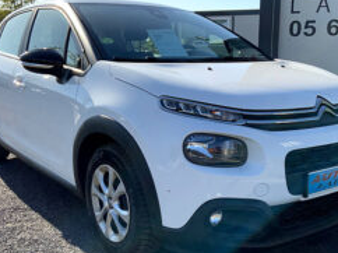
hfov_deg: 42.1
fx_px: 439
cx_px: 186
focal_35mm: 45
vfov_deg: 32.1
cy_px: 143
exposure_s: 1/1168
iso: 16
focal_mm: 3
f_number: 1.8
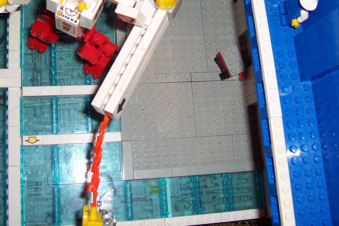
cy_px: 59
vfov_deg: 28.3
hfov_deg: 41.8
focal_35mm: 47
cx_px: 150
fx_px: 443
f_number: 2.7
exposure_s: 1/60
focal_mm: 5.6
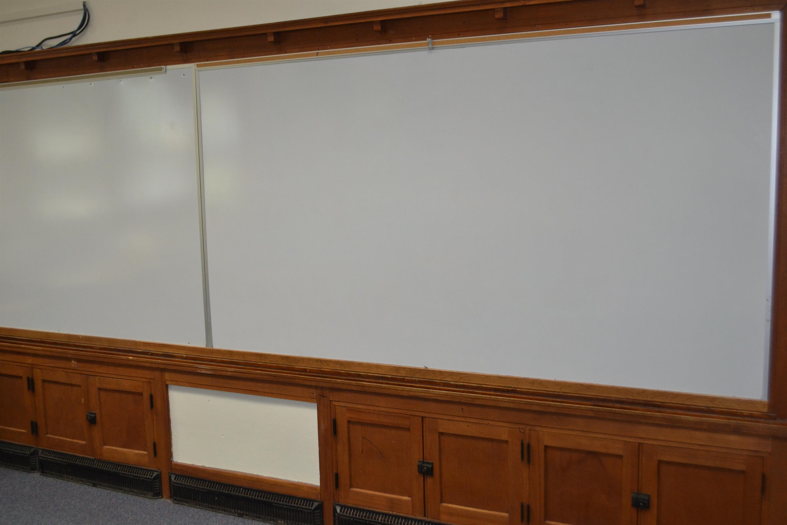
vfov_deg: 34.2
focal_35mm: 39
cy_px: 262
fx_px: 853
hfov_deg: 49.6
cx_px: 394
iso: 1000
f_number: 4.2
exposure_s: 1/60
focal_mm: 26
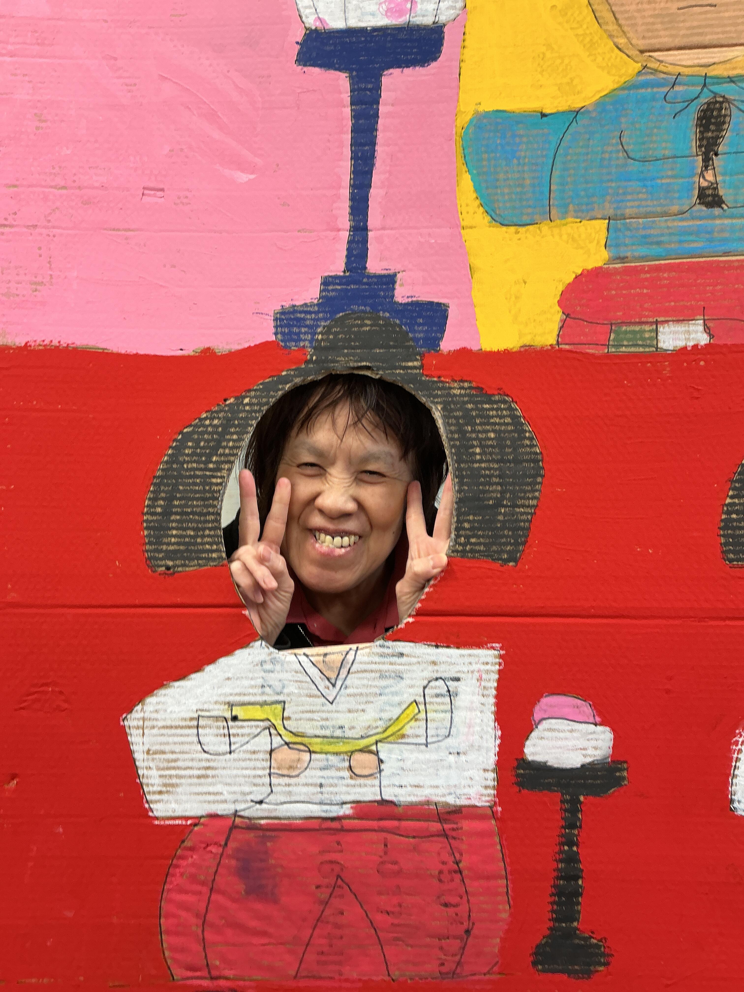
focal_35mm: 29
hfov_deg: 48.2
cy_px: 496
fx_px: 831
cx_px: 372
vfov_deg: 61.7
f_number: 1.8
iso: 40
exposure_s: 1/50
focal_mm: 3
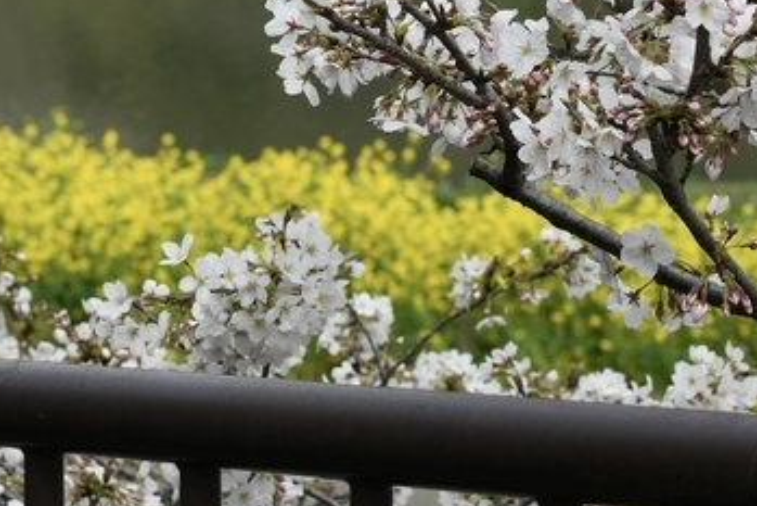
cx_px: 373
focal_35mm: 86
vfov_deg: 15.8
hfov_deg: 23.6
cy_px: 93
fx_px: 1809
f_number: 7.1
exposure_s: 1/200
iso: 100
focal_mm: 50
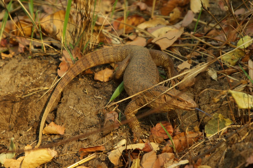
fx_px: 3268
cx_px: 126
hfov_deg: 4.4
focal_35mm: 465
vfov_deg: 3.0
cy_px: 84
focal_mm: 310
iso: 400
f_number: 6.7
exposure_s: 1/180
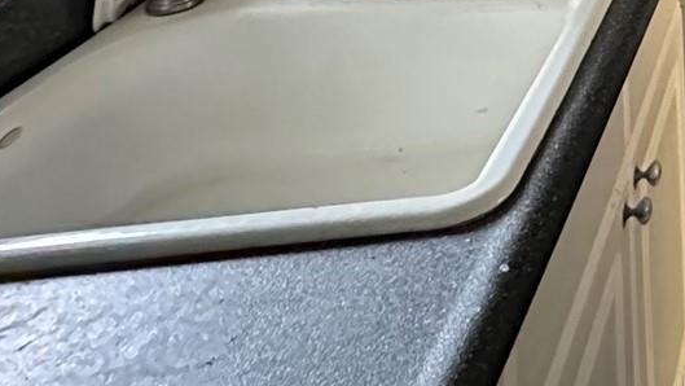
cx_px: 1027
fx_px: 1072
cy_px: -381
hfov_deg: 26.1
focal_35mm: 59
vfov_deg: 16.0
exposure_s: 1/40
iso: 1600
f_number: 2.2
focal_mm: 2.22
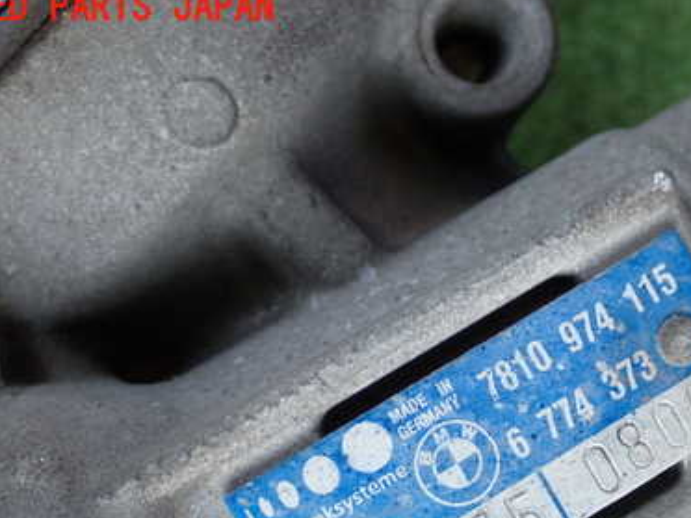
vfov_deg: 20.5
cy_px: 403
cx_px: 494
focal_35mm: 71
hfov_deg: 27.1
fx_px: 1417
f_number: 2.9
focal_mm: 7.84
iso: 200
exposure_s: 1/50
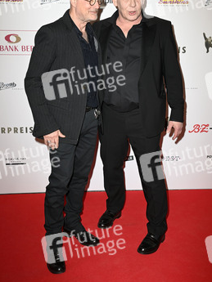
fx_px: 400
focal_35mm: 49
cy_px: 122
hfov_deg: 29.7
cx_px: 107
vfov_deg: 38.8
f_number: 5.6
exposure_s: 1/250
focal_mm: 44
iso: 500
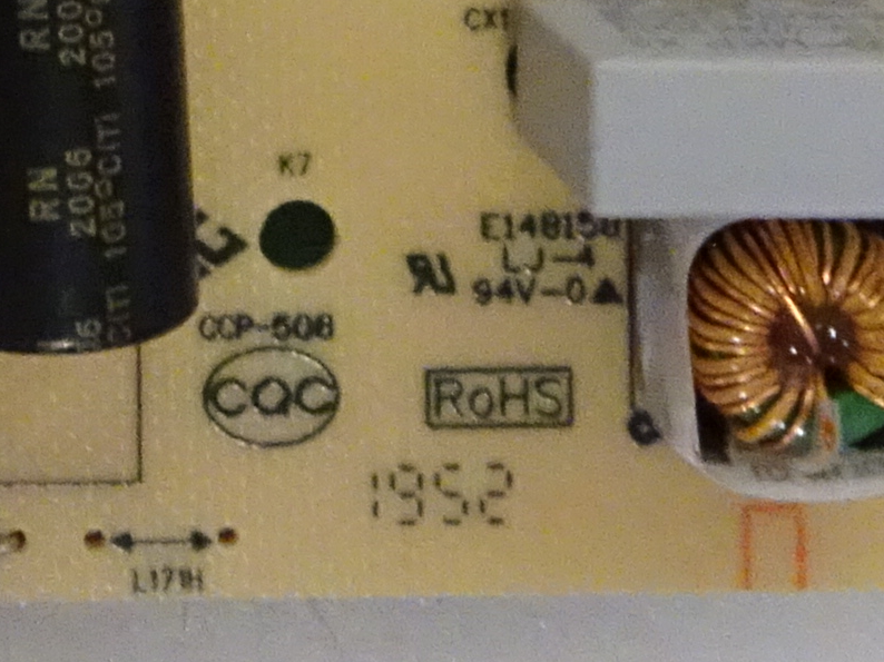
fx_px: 3778
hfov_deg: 12.7
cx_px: -405
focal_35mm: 148
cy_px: -1021
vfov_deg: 8.9
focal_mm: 4.1
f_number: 3.5
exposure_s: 1/25
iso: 800
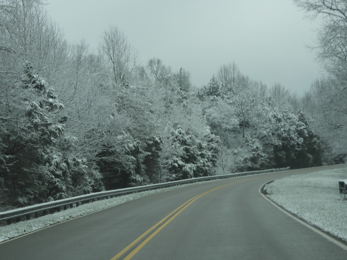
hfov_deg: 18.7
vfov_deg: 14.1
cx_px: 174
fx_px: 1053
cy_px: 130
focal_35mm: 105
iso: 100
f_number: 4.8
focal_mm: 18.8
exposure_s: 1/200
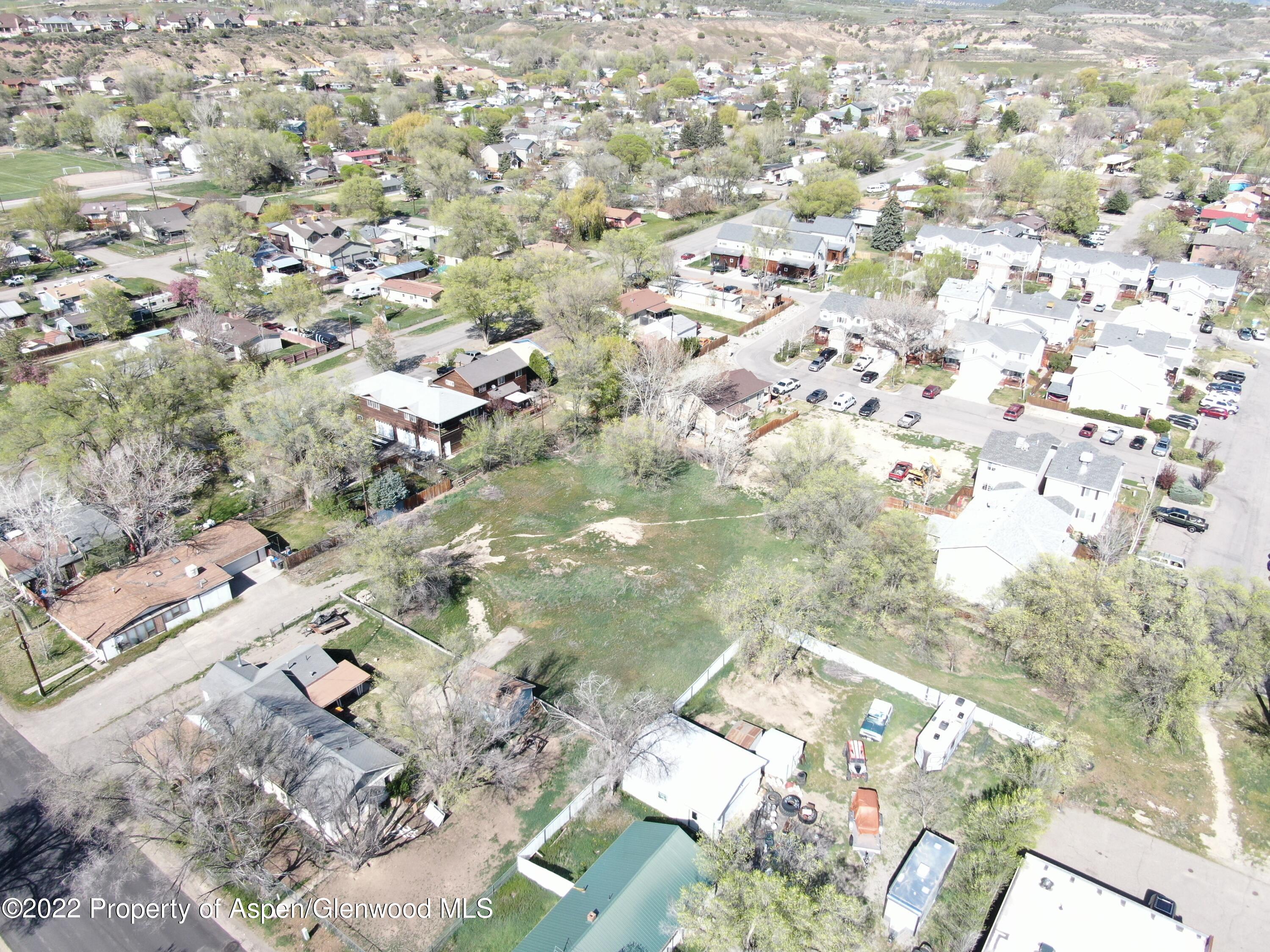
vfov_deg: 56.8
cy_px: 476
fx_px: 881
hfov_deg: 71.6
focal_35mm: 24
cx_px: 635
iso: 100
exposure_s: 1/640
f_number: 2.8
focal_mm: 4.39
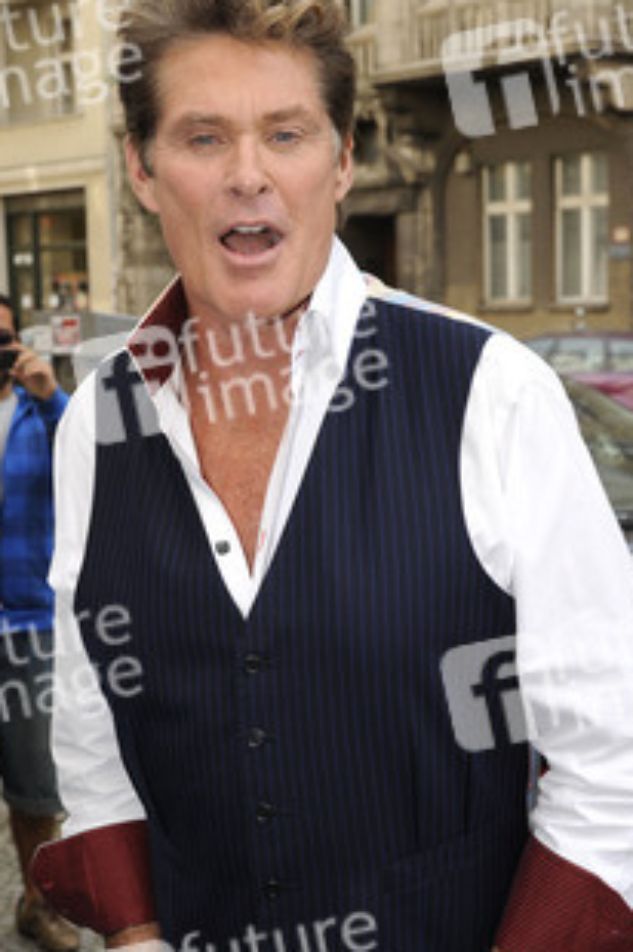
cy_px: 525
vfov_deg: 30.1
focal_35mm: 67
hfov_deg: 20.3
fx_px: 1771
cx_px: 320
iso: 320
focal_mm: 52
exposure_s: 1/250
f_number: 9
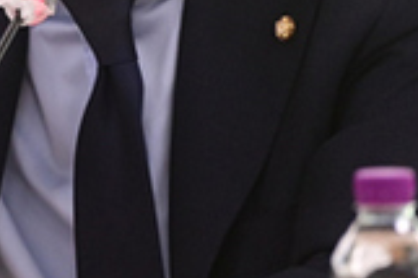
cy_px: -23
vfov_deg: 1.7
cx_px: -252
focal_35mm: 796
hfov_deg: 2.6
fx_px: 9233
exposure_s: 1/200
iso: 1000
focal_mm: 200
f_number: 3.2
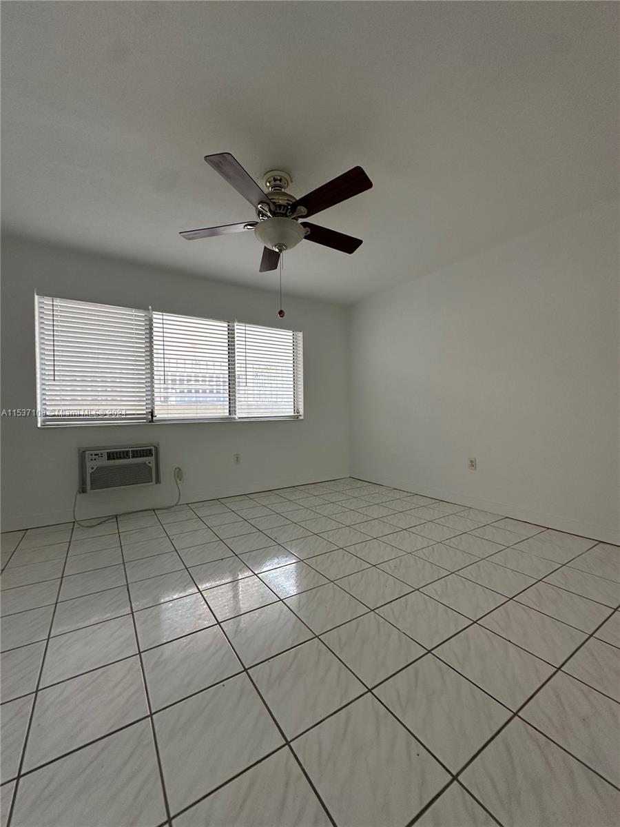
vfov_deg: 102.1
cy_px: 414
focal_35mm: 14
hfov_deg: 85.7
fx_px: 334
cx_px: 310
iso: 160
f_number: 2.2
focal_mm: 2.22
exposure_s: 1/99
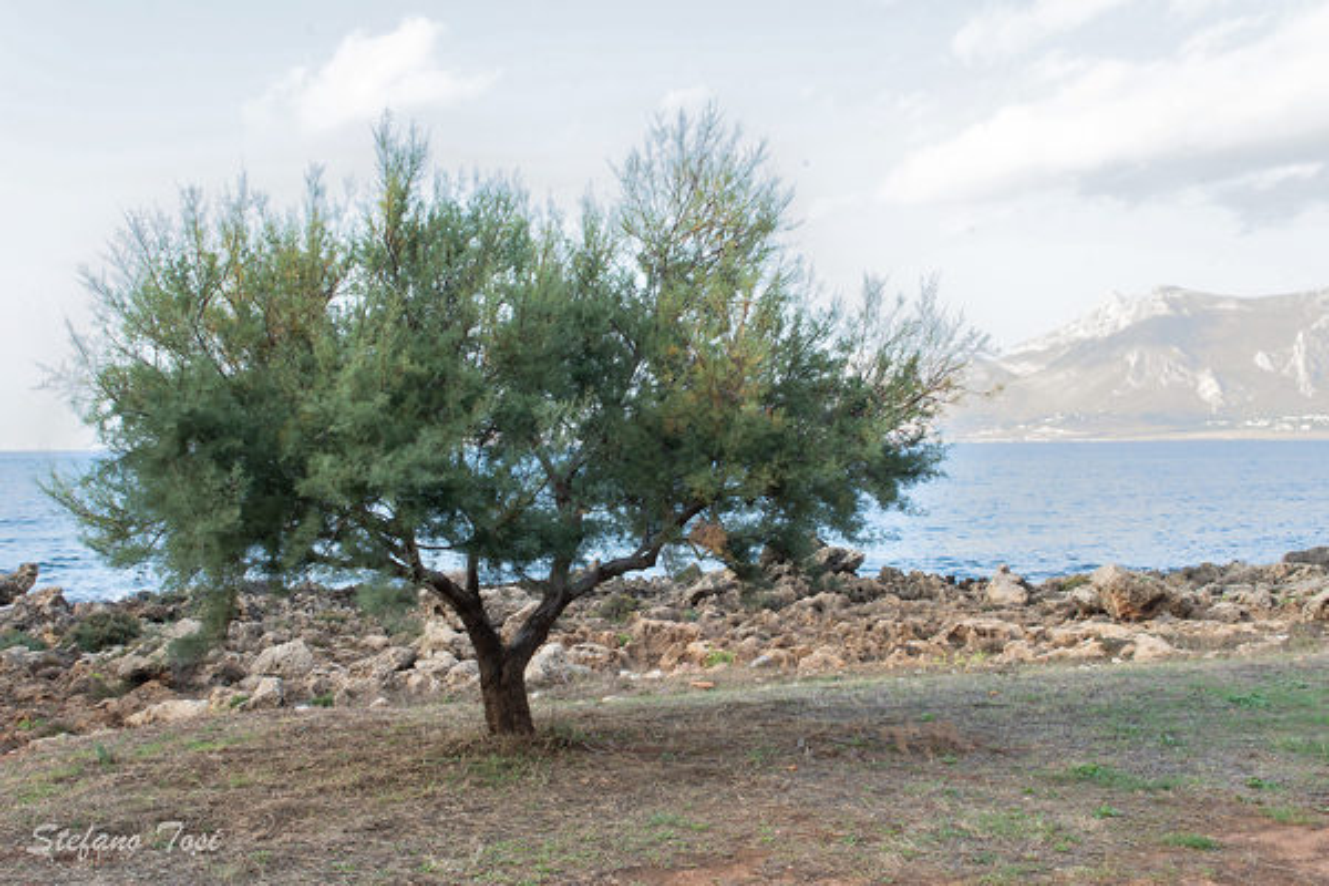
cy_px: 443
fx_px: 1550
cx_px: 664
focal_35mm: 42
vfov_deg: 31.9
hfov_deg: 46.4
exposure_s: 1/15
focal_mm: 28
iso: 400
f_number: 20
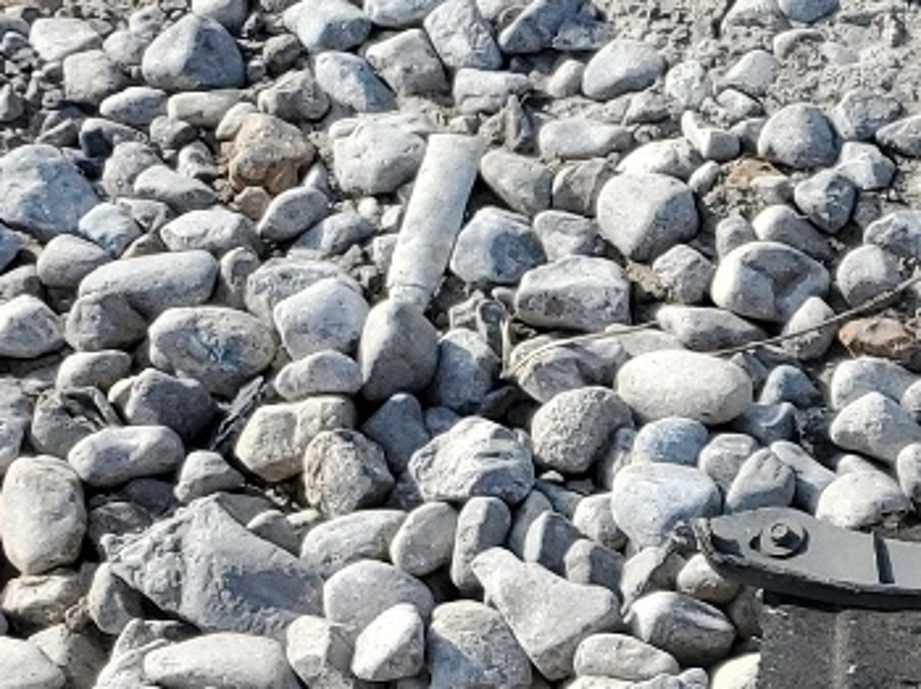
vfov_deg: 12.1
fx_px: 3164
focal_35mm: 119
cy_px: 842
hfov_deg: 13.9
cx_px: 1855
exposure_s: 1/2500
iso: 50
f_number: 1.5
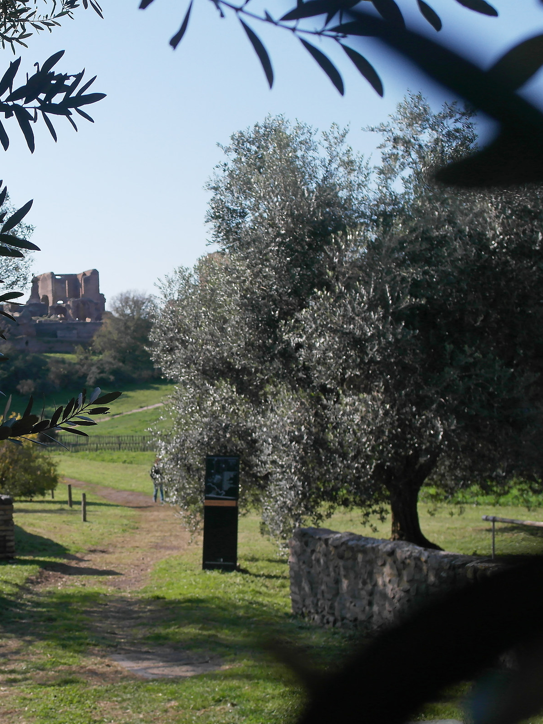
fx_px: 1213
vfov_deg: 33.2
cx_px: 64
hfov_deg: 24.6
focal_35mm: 58
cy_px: 364
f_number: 5.6
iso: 200
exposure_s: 1/500
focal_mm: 26
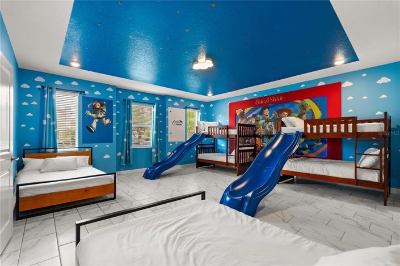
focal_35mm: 16
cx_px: 200
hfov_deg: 95.0
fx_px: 183
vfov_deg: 72.1
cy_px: 133
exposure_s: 1/10
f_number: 7.1
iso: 1600
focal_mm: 16.5
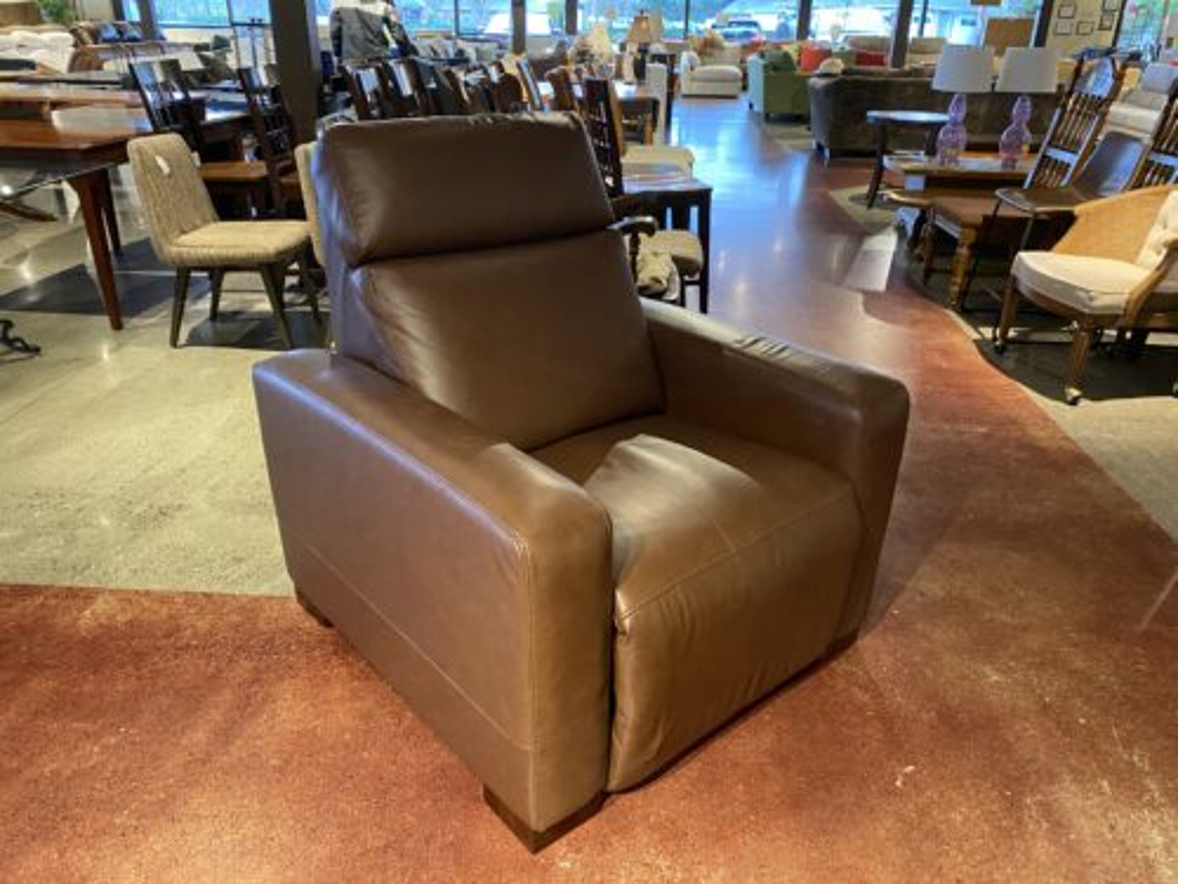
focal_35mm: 26
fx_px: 885
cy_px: 442
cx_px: 589
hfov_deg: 67.3
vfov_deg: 53.1
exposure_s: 1/60
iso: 500
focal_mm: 4.25
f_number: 1.8
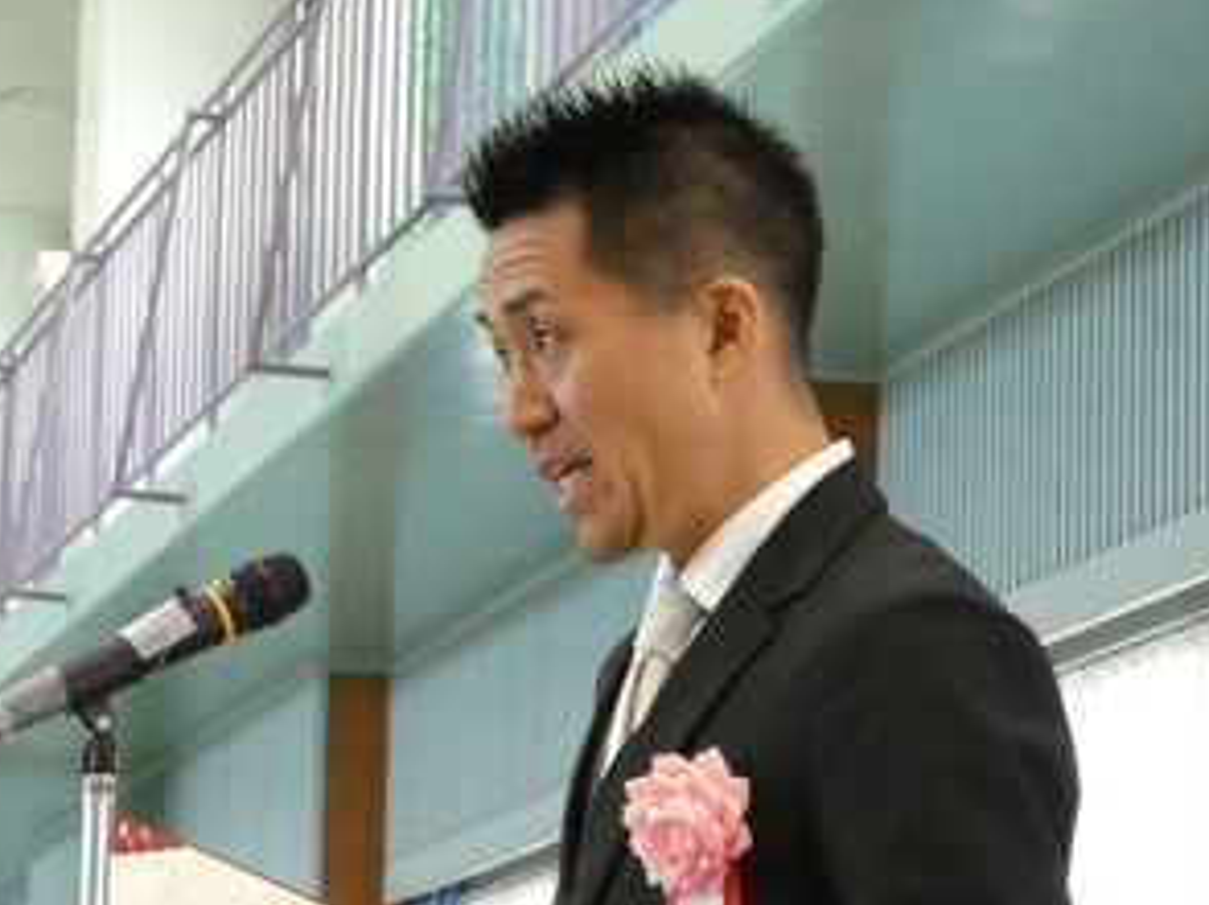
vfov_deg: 8.1
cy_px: 564
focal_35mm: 183
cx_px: 526
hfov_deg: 10.8
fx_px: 6386
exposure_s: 1/80
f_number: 5
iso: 1250
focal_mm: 20.1
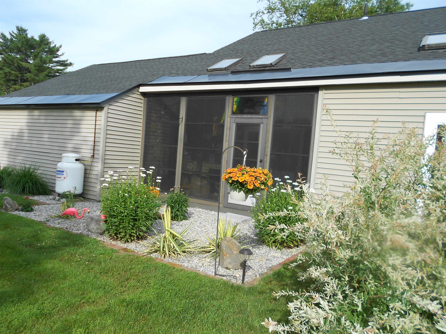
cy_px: 167
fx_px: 335
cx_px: 223
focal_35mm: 26
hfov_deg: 67.3
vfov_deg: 53.1
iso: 80
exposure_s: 1/640
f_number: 3.2
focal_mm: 4.6
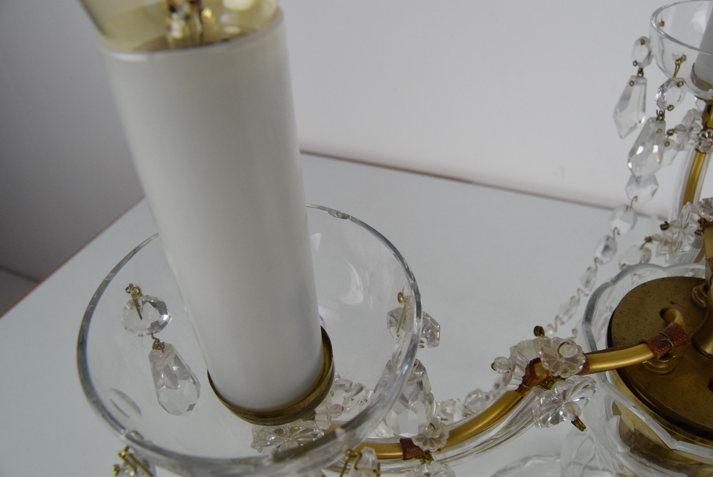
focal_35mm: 27
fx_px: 535
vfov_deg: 48.0
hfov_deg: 67.3
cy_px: 238
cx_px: 356
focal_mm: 18
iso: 1600
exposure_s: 1/400
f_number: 10
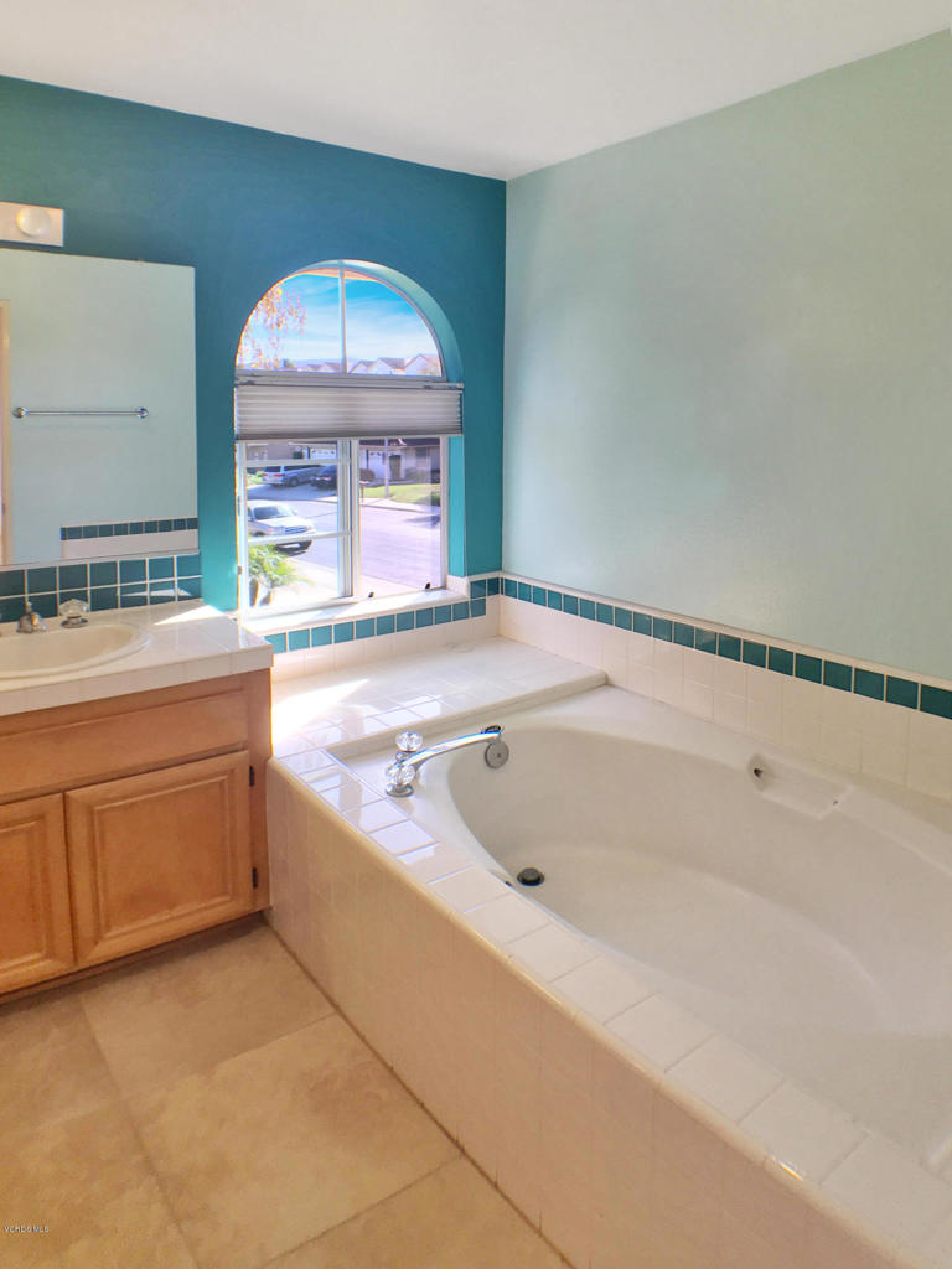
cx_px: 476
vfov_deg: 61.7
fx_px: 1063
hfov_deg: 48.2
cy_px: 634
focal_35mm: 29
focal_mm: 4.15
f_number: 2.2
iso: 25
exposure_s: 1/146
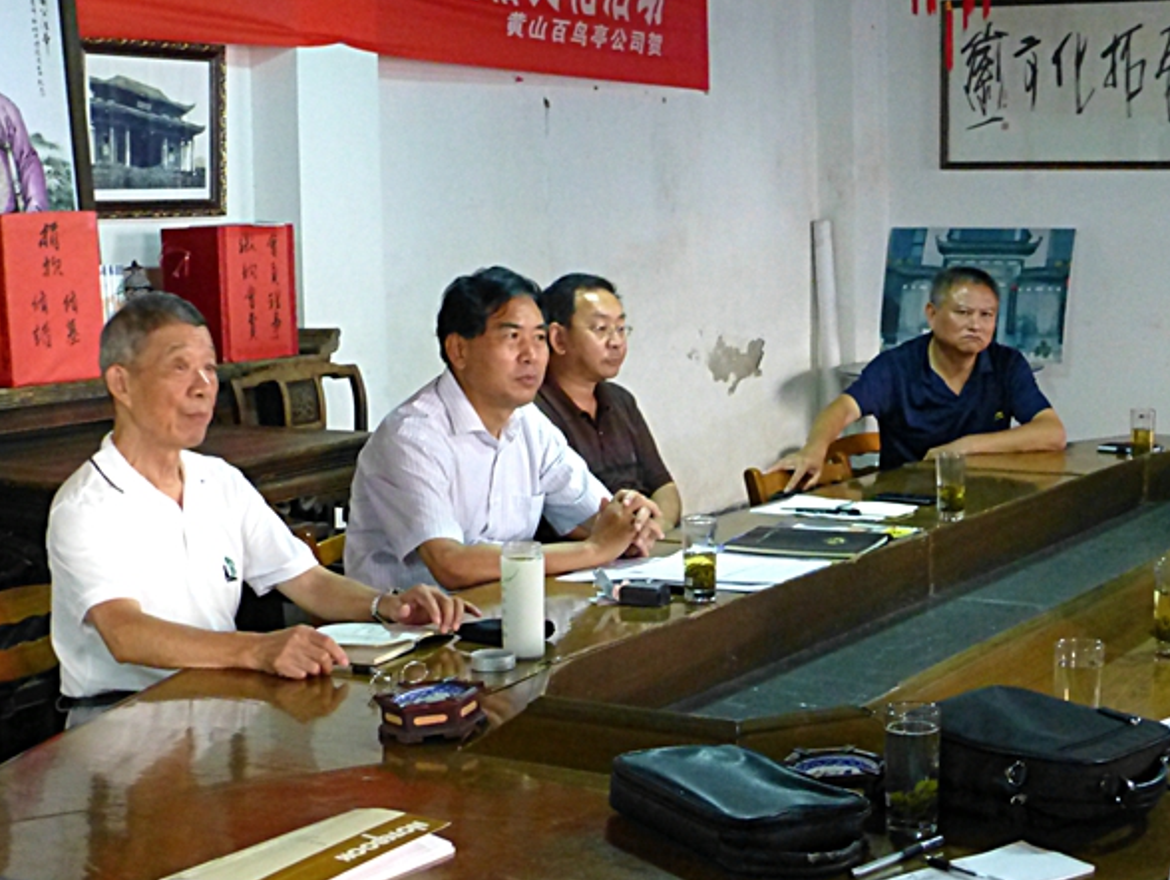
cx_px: 698
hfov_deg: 29.7
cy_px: 365
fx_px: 2199
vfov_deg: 22.6
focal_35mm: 65
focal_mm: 9
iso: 1000
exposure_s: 1/15
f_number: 4.4
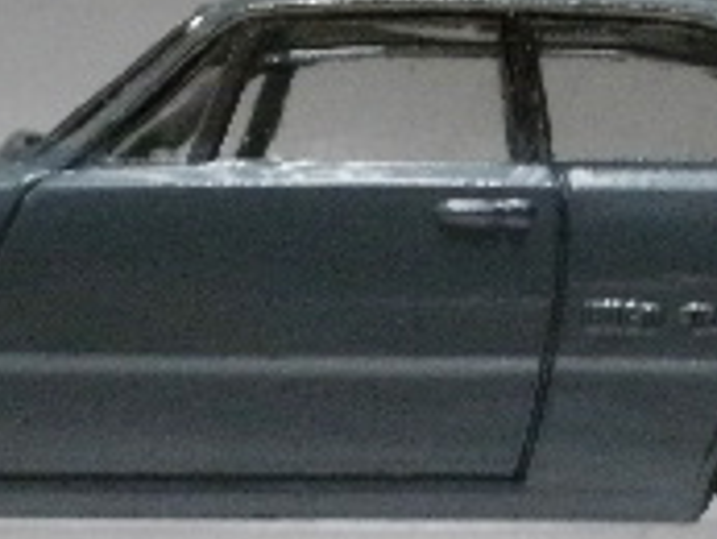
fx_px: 3379
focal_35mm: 163
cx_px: 448
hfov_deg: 12.1
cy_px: 551
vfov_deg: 9.1
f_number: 4
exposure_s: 1/30
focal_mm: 7.7
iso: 400
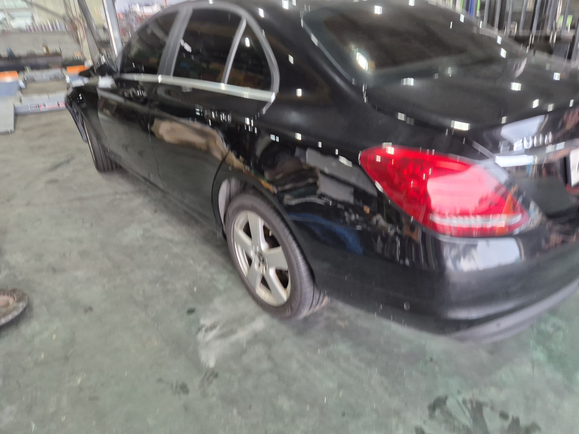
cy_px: 217
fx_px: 385
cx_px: 290
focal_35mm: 23
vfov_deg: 58.9
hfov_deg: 73.9
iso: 250
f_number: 1.8
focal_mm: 5.4
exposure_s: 1/120
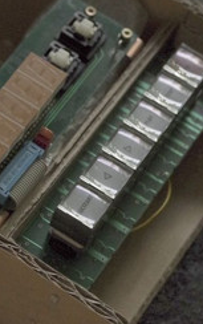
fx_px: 1475
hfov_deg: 7.8
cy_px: 239
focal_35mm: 167
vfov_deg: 12.5
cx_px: -8
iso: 3200
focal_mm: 50
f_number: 5
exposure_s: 1/320
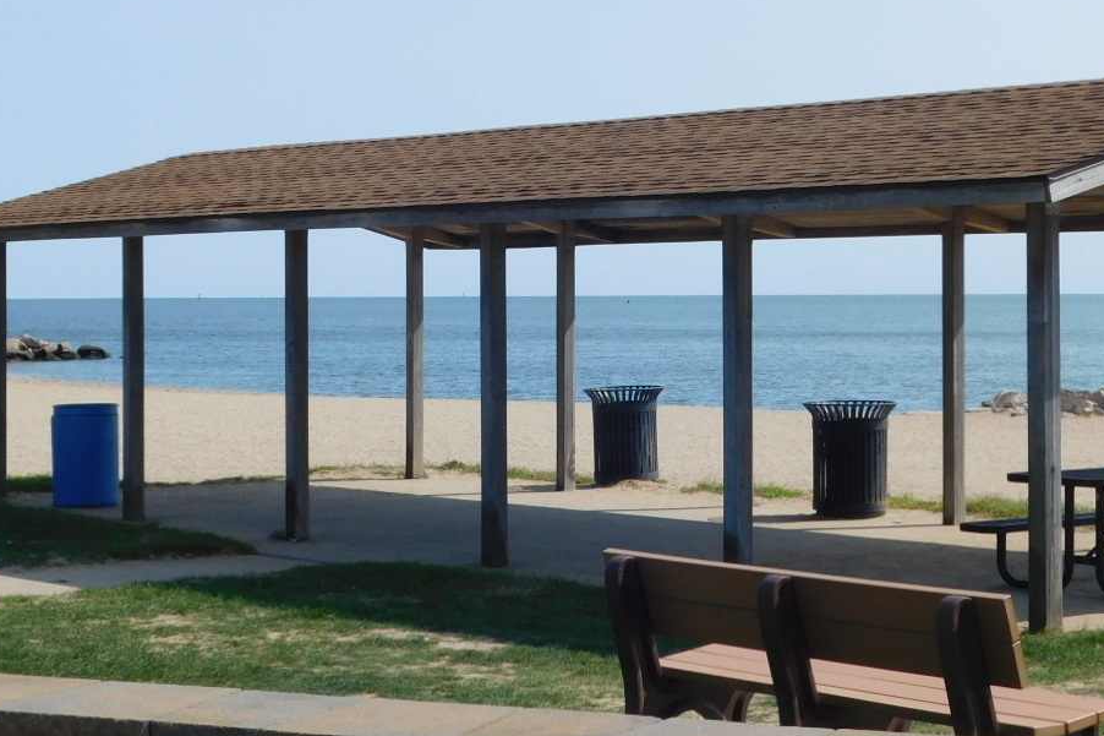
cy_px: 227
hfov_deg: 24.5
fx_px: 2545
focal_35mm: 83
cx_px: 551
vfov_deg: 16.4
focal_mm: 8
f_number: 3.7
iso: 125
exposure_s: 1/1500
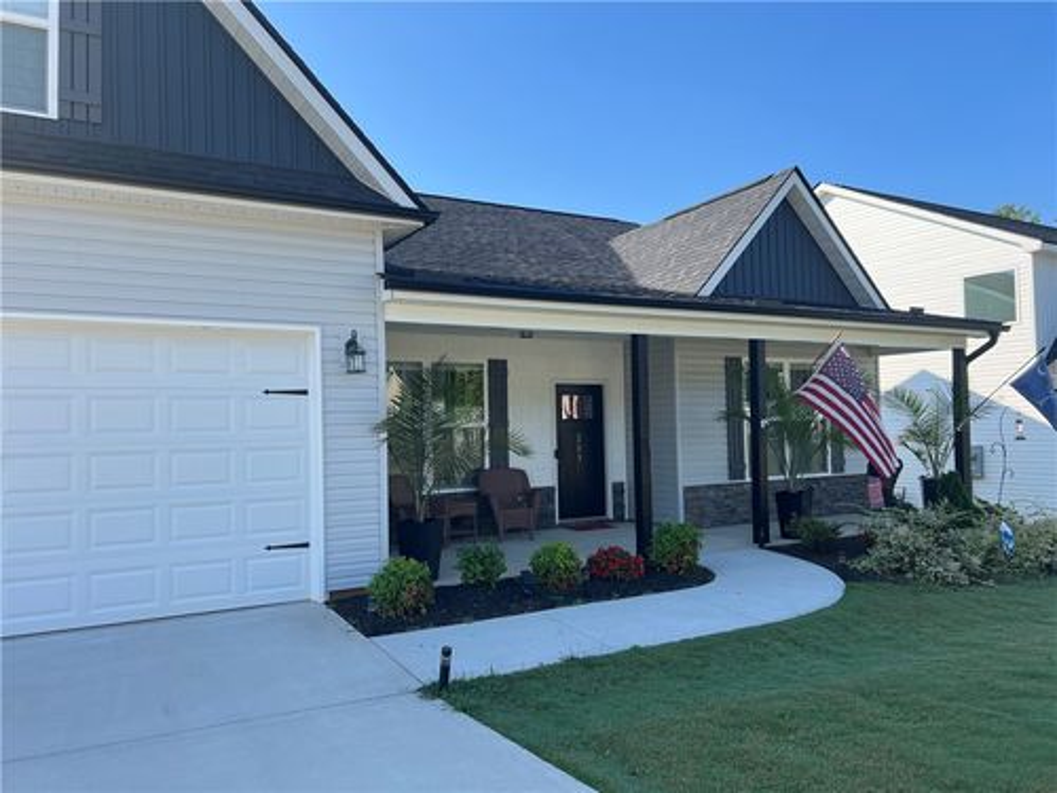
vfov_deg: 53.1
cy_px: 396
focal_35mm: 26
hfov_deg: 67.3
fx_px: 794
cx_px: 528
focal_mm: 5.7
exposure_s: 1/1751
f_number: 1.5
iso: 50
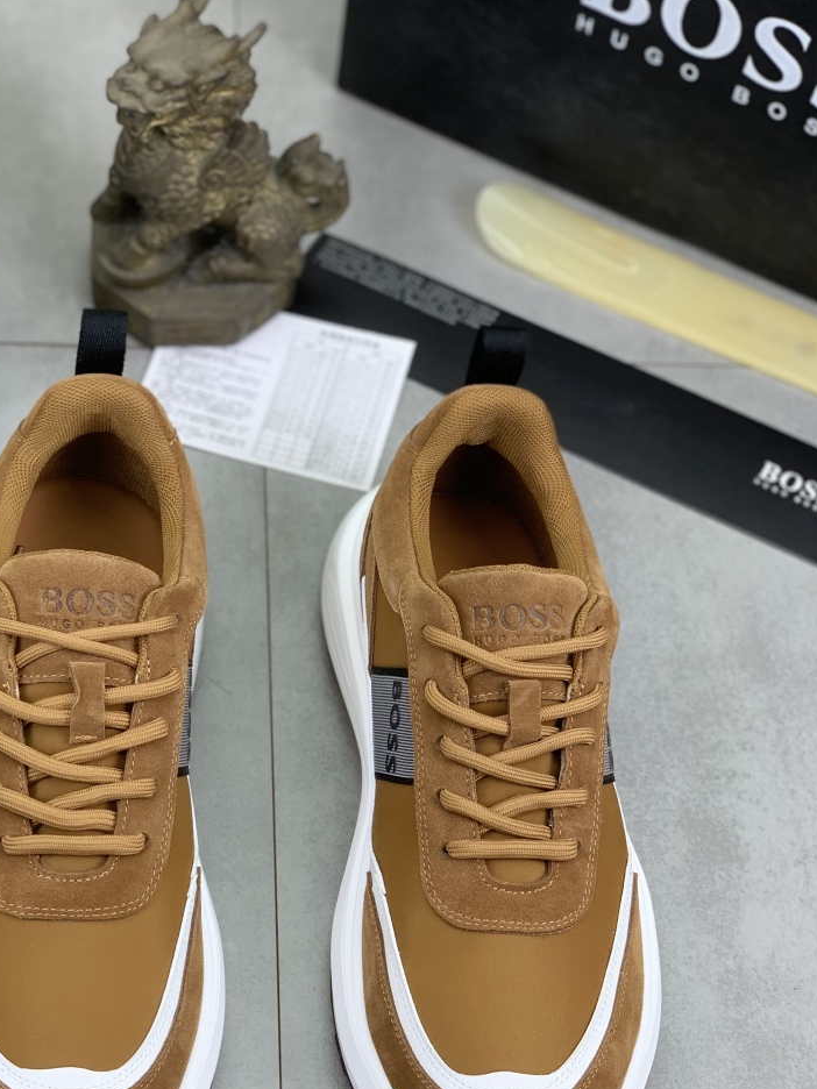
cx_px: 203
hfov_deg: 18.3
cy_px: 770
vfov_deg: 24.2
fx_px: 2518
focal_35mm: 80
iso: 20
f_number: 2.4
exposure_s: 1/100
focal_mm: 6
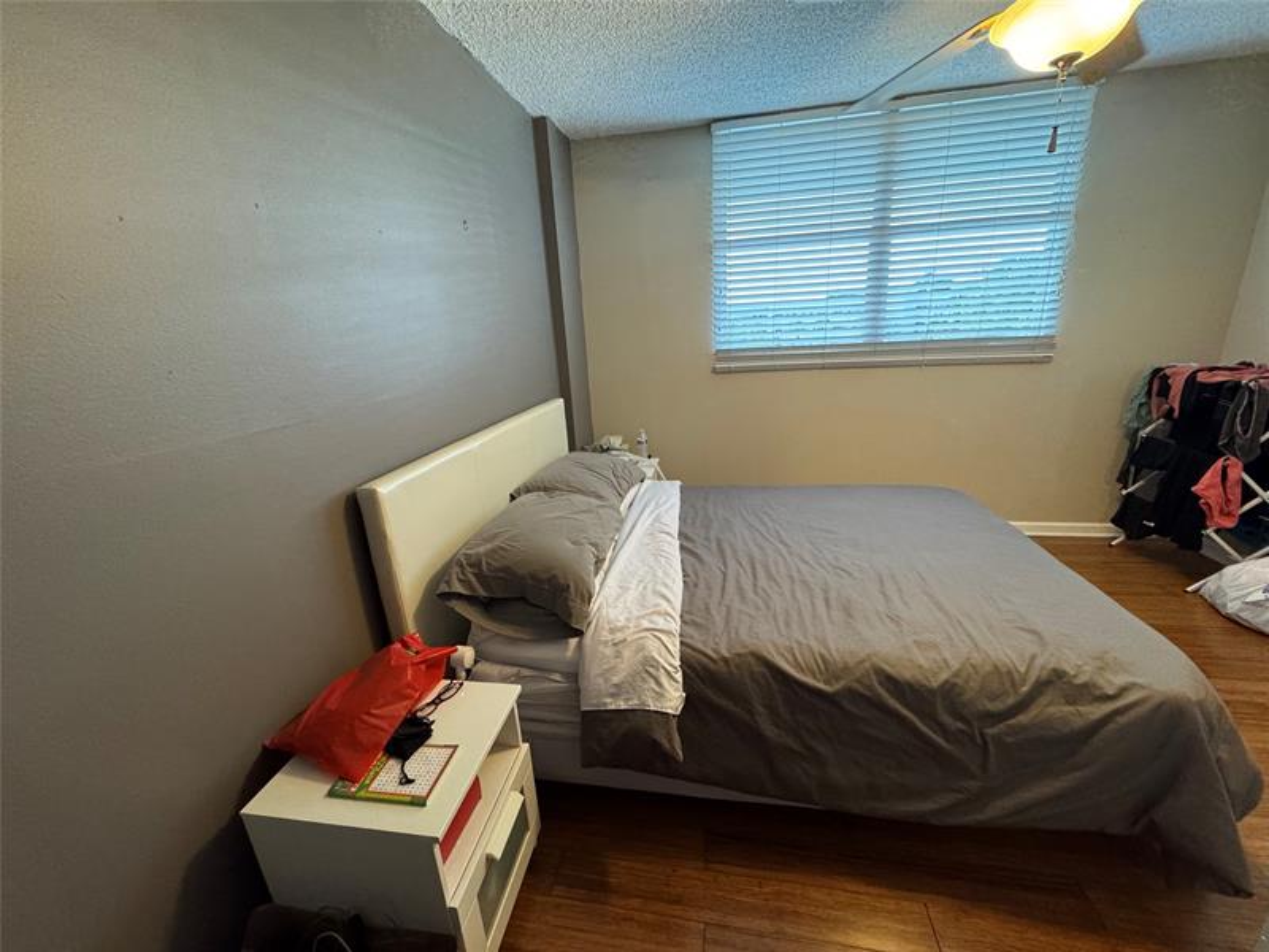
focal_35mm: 14
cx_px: 634
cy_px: 476
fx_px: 513
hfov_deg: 102.1
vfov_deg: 85.7
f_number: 2.2
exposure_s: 1/60
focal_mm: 2.22
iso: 500
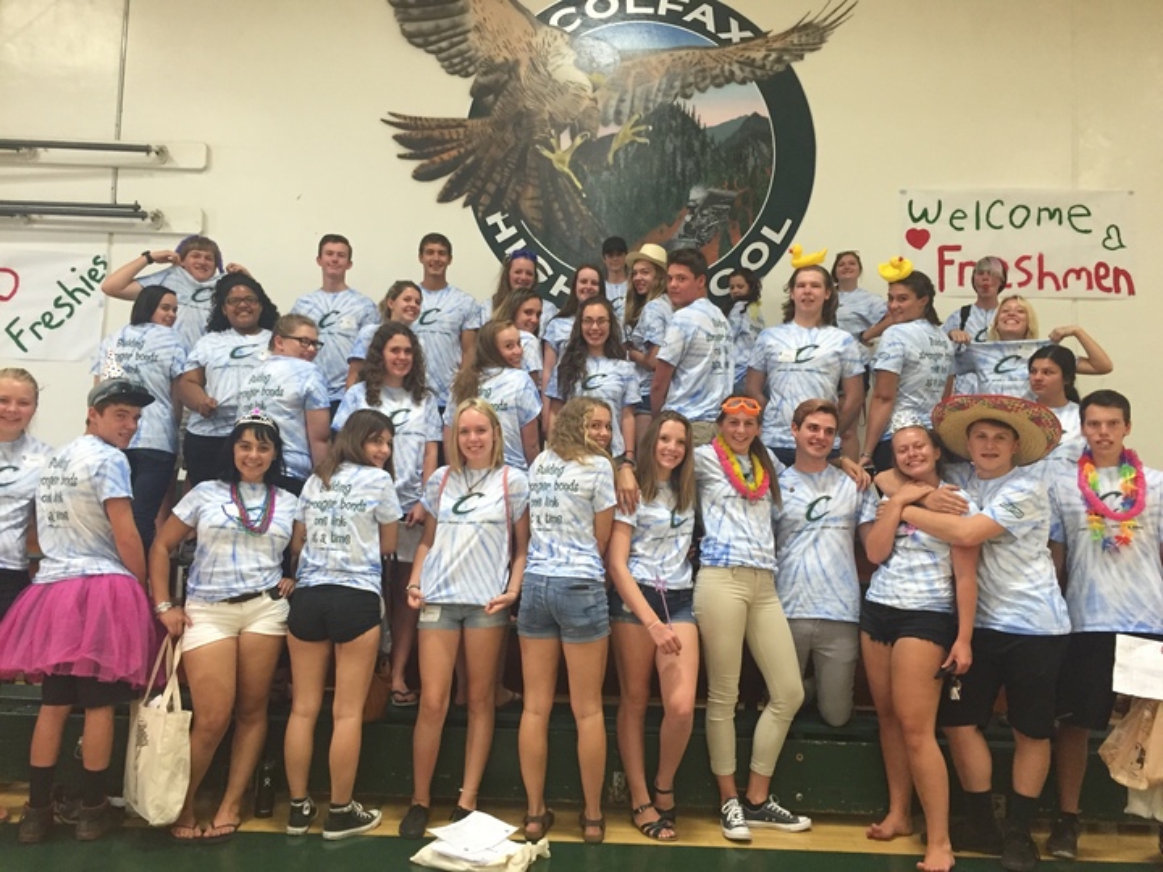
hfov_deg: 61.7
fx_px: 974
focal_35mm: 29
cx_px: 582
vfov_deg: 48.2
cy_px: 436
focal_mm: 4.15
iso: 160
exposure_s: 1/30
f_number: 2.2
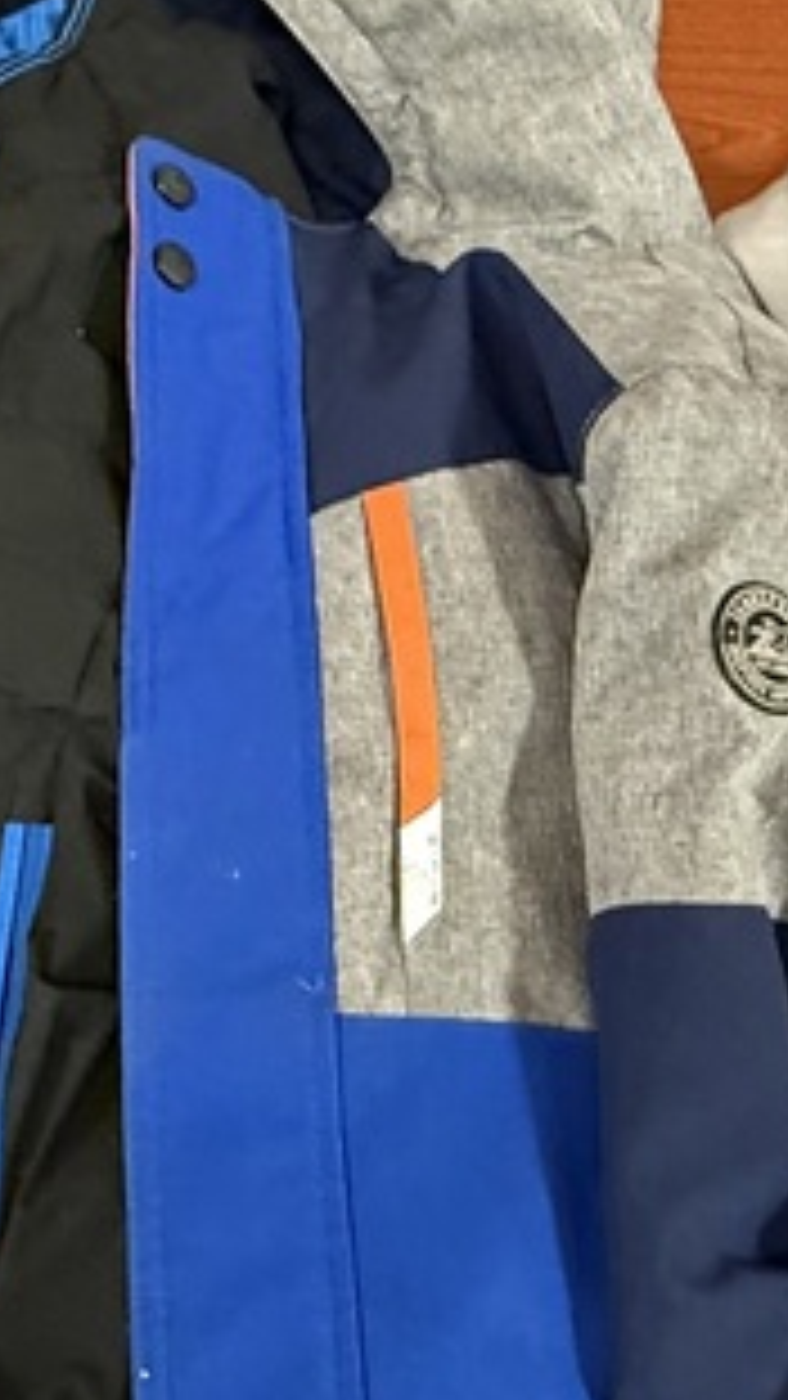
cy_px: 837
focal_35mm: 49
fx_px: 1820
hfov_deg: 24.4
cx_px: 329
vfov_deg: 41.9
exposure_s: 1/40
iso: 1000
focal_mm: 2.22
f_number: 2.2
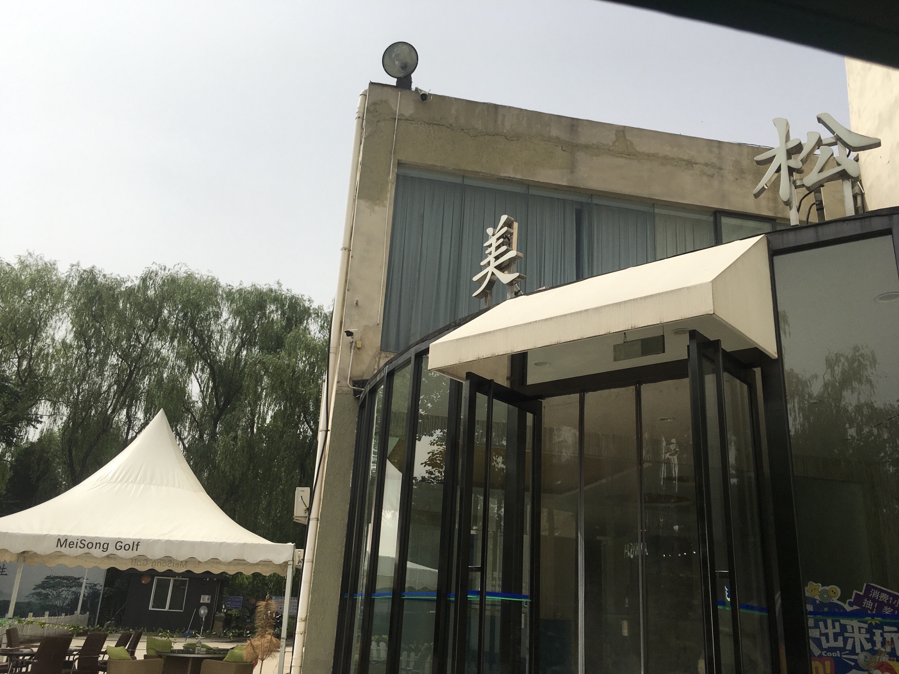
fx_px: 753
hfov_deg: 61.7
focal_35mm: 29
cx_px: 450
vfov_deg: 48.2
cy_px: 337
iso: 25
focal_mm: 4.15
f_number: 2.2
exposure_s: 1/2481
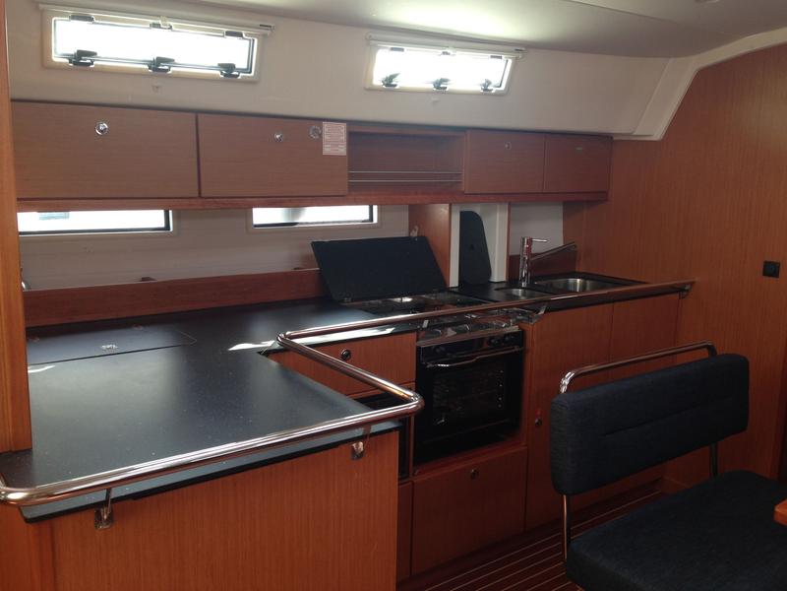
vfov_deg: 42.9
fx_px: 750
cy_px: 296
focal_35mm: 33
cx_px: 394
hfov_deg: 55.4
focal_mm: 4.12
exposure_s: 1/40
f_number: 2.4
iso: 50
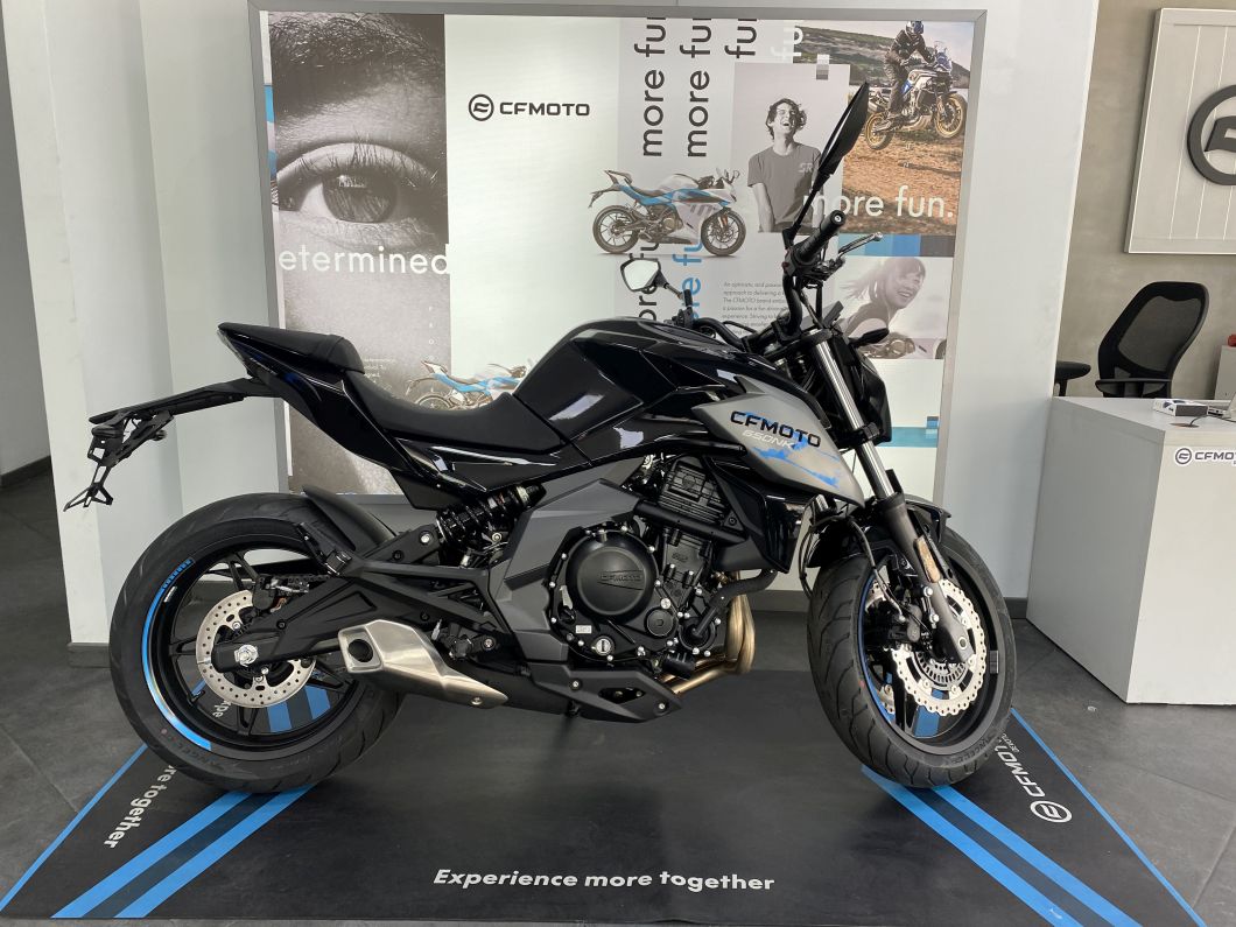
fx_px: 928
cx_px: 618
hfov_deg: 67.3
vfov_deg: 53.1
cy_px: 464
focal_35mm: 26
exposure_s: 1/100
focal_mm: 4.25
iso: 64
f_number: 1.8
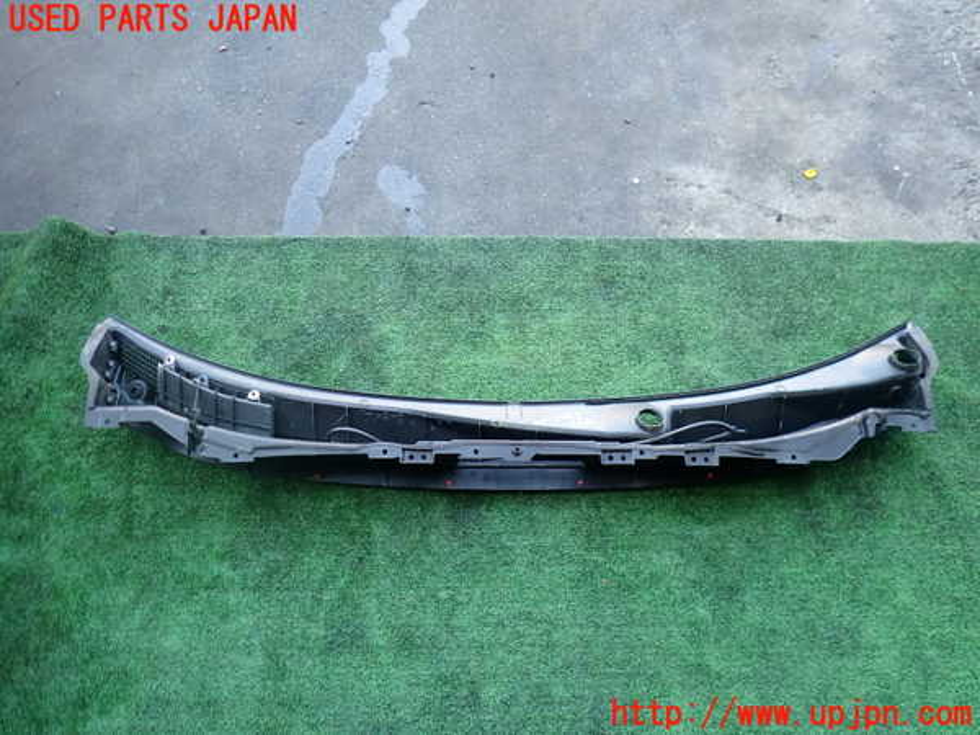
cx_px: 490
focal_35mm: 25
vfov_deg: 54.9
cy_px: 368
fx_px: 708
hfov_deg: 69.4
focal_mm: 4.5
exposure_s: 1/125
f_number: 2
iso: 160
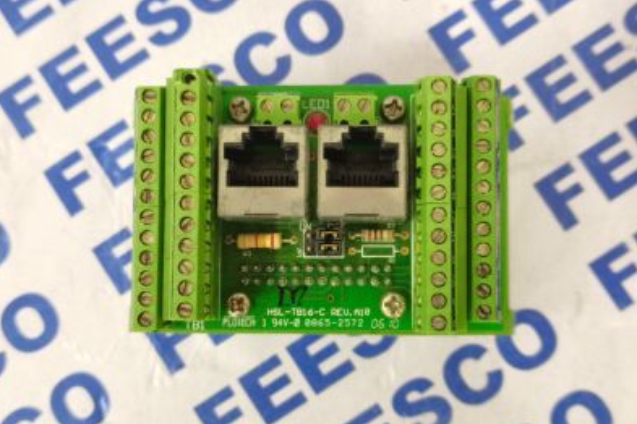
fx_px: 973
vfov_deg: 24.6
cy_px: 215
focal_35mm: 55
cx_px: 314
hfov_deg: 36.2
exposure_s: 1/24
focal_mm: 5.58
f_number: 1.8
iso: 1000
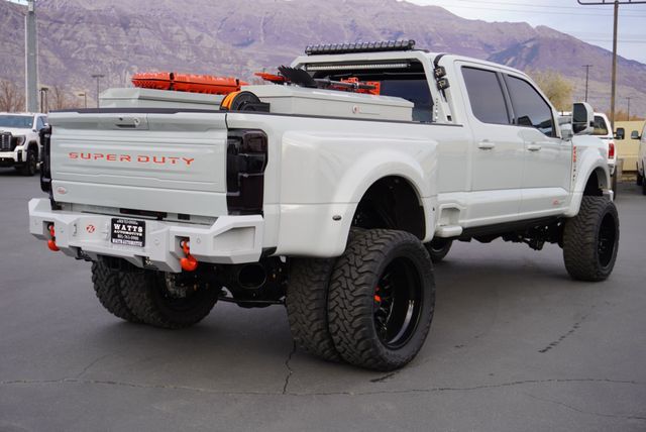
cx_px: 323
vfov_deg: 29.0
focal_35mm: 46
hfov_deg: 42.3
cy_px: 216
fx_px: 835
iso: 100
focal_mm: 31
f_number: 5
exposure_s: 1/60
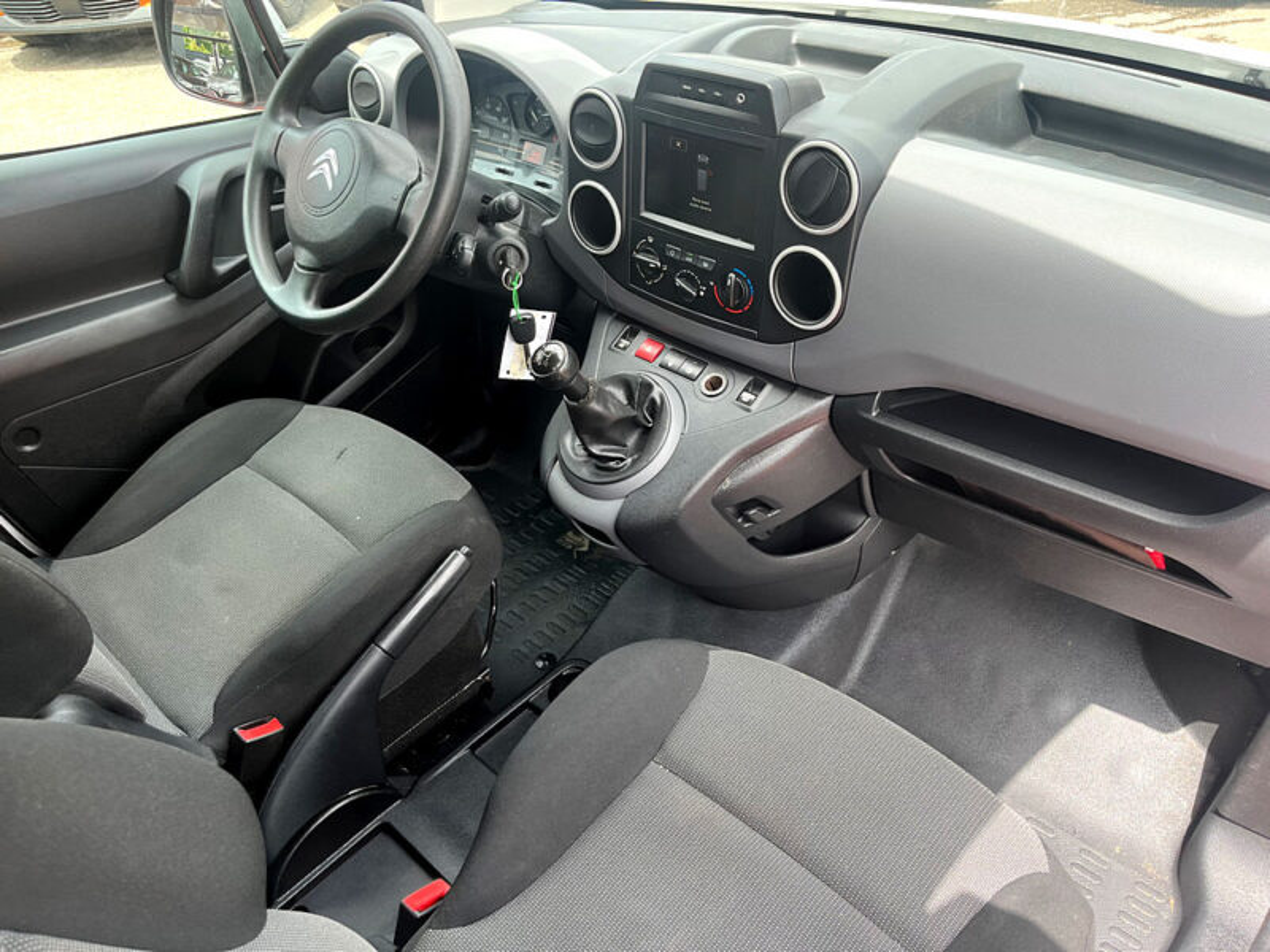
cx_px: 635
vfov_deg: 53.1
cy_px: 476
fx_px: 954
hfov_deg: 67.3
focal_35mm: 26
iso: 50
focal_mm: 5.1
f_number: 1.6
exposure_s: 1/172
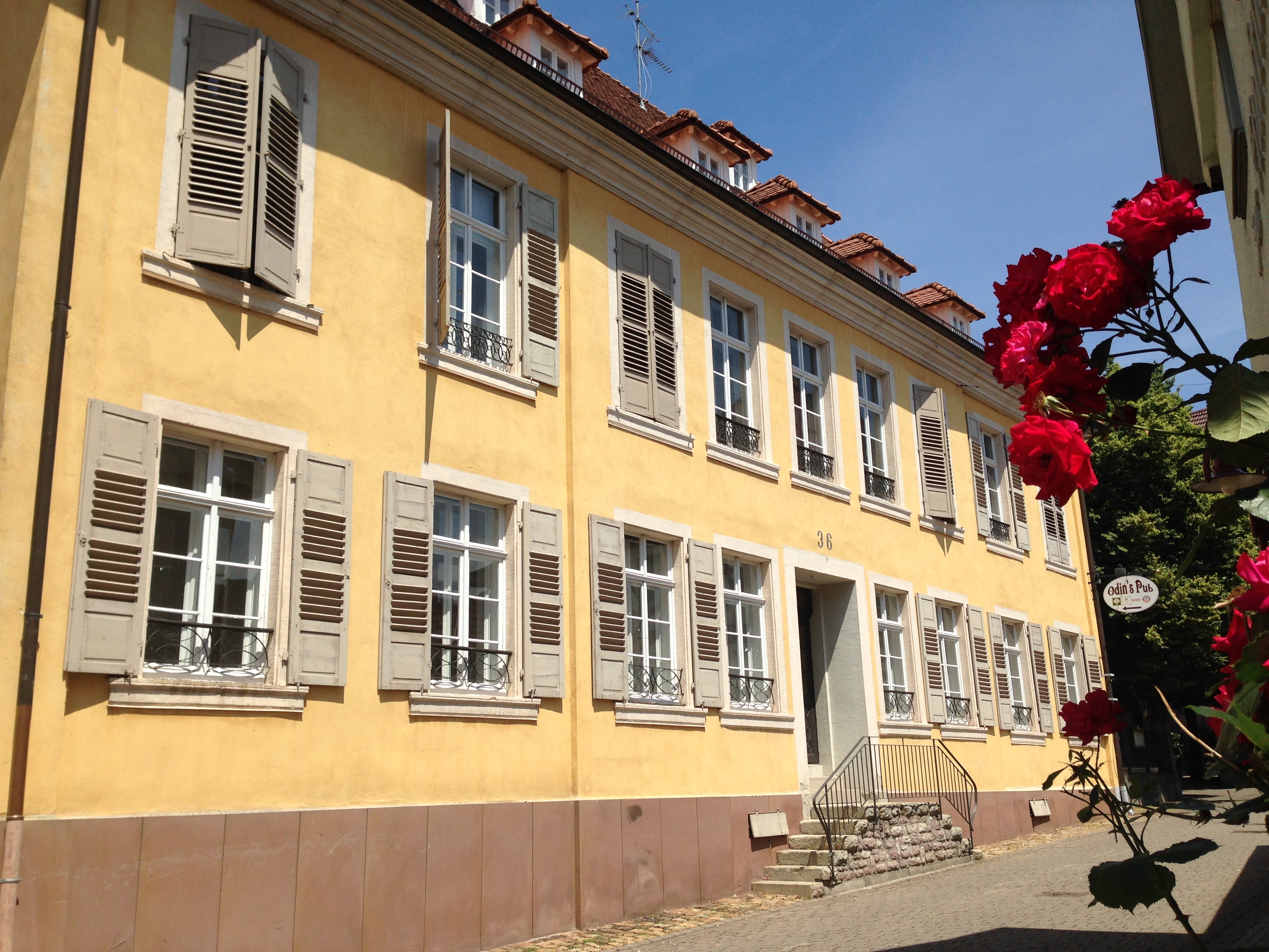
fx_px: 1210
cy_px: 476
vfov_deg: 42.9
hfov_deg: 55.4
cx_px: 634
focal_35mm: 33
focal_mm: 4.12
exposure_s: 1/1938
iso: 50
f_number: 2.4
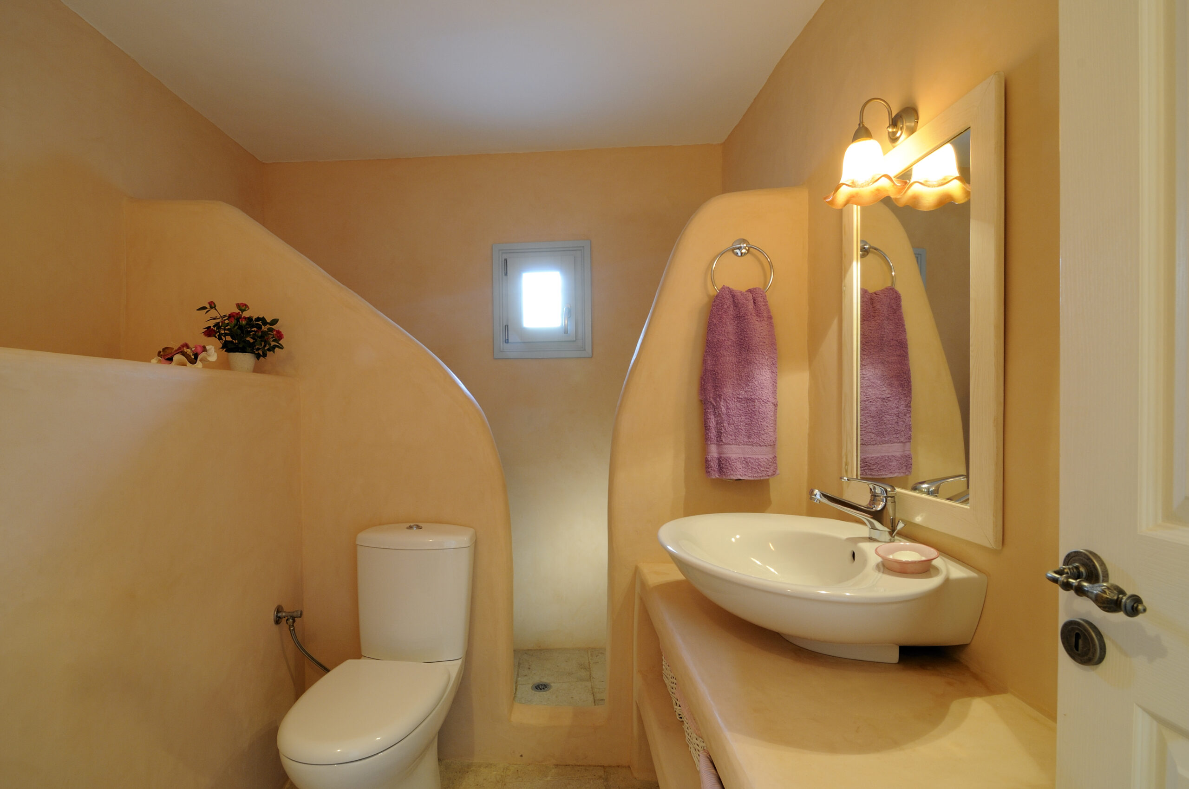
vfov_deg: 71.9
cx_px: 594
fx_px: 544
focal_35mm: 16
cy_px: 394
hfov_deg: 95.1
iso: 200
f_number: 13
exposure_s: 4
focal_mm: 11
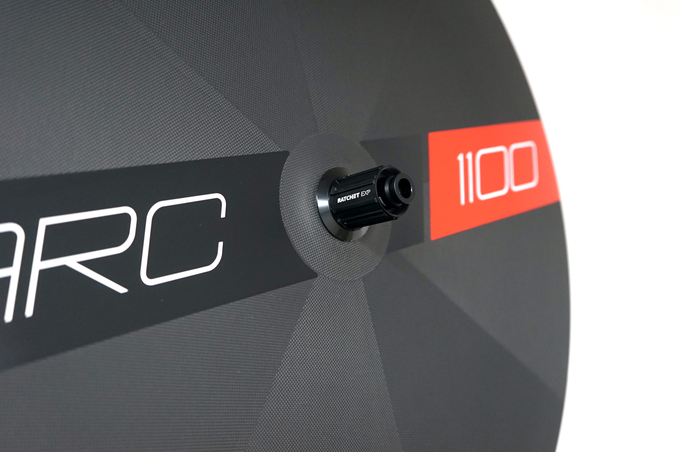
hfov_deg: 57.3
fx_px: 622
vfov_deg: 39.9
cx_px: 340
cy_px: 226
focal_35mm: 33
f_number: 4
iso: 1600
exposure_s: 1/60
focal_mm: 33
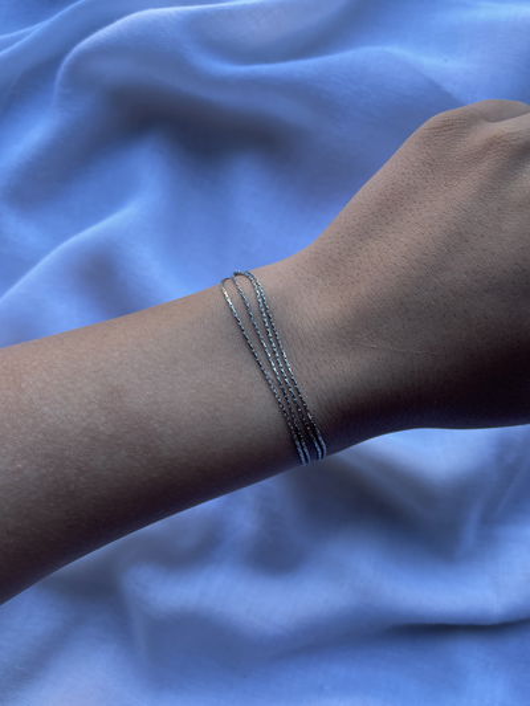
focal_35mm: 26
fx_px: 531
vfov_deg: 67.3
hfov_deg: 53.1
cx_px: 265
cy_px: 353
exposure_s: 1/121
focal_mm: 4.2
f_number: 1.6
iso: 40
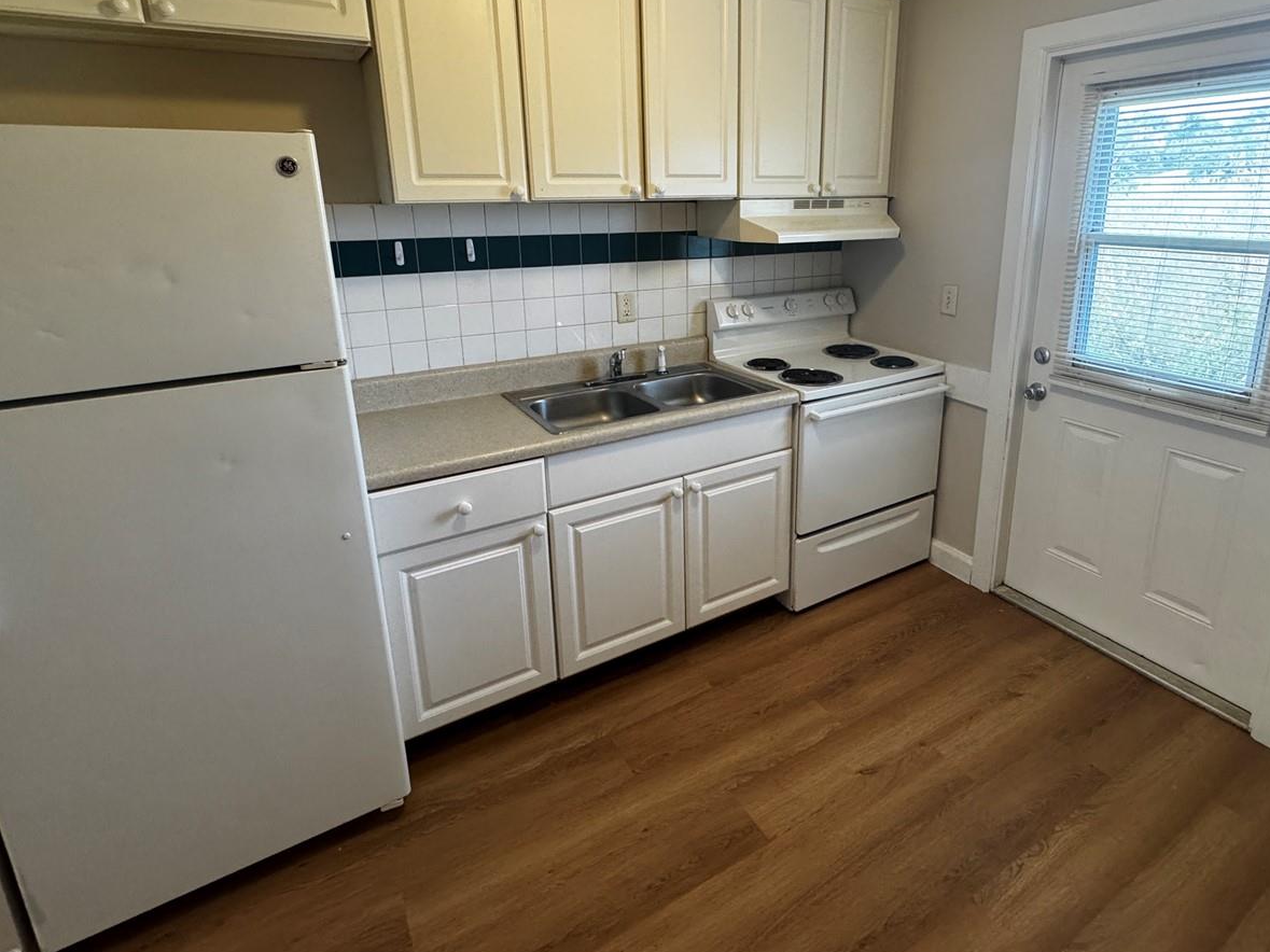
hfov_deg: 84.2
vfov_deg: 67.9
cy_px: 374
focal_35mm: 19
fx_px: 697
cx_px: 723
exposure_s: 1/120
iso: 320
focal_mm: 2.22
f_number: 2.2
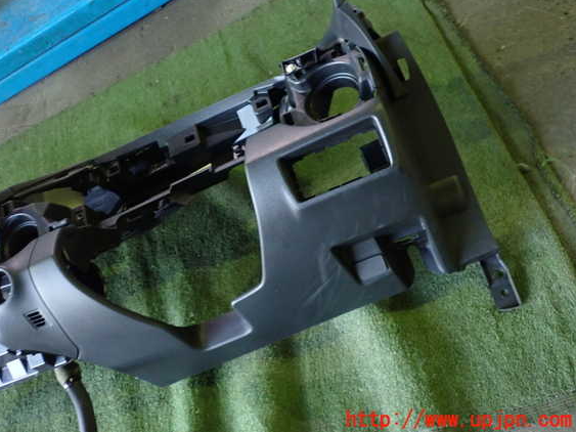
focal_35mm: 32
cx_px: 270
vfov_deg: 44.1
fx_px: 532
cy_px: 203
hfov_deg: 56.8
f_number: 2.3
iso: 800
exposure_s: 1/30
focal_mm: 5.4
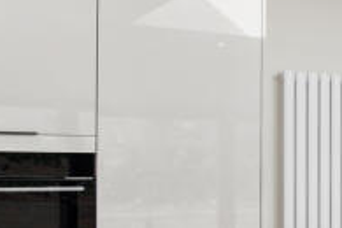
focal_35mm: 84
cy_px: 179
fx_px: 798
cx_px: 805
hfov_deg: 15.1
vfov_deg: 16.2
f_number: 9
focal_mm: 16
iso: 250
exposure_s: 1/10
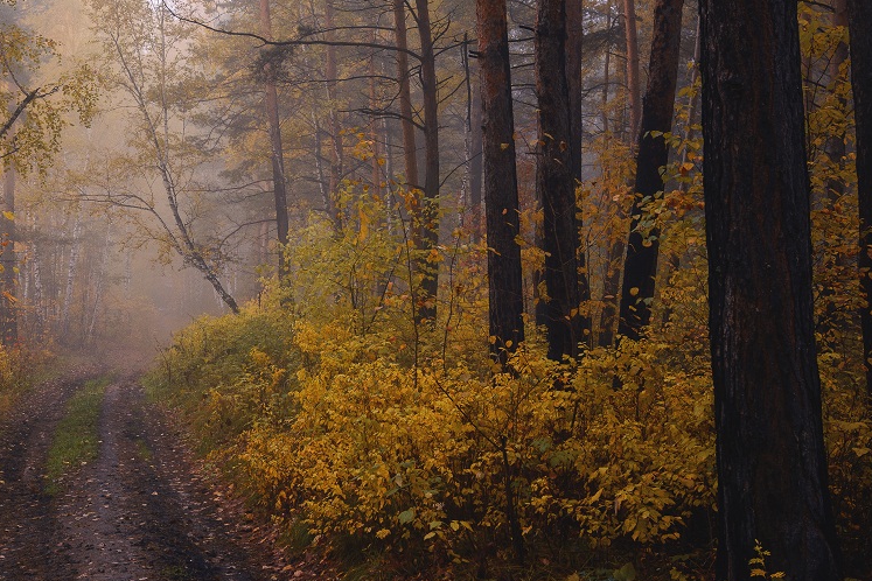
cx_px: 211
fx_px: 1284
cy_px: 166
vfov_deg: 25.3
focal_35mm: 53
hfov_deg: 36.6
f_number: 4
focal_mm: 22
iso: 200
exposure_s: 1/100
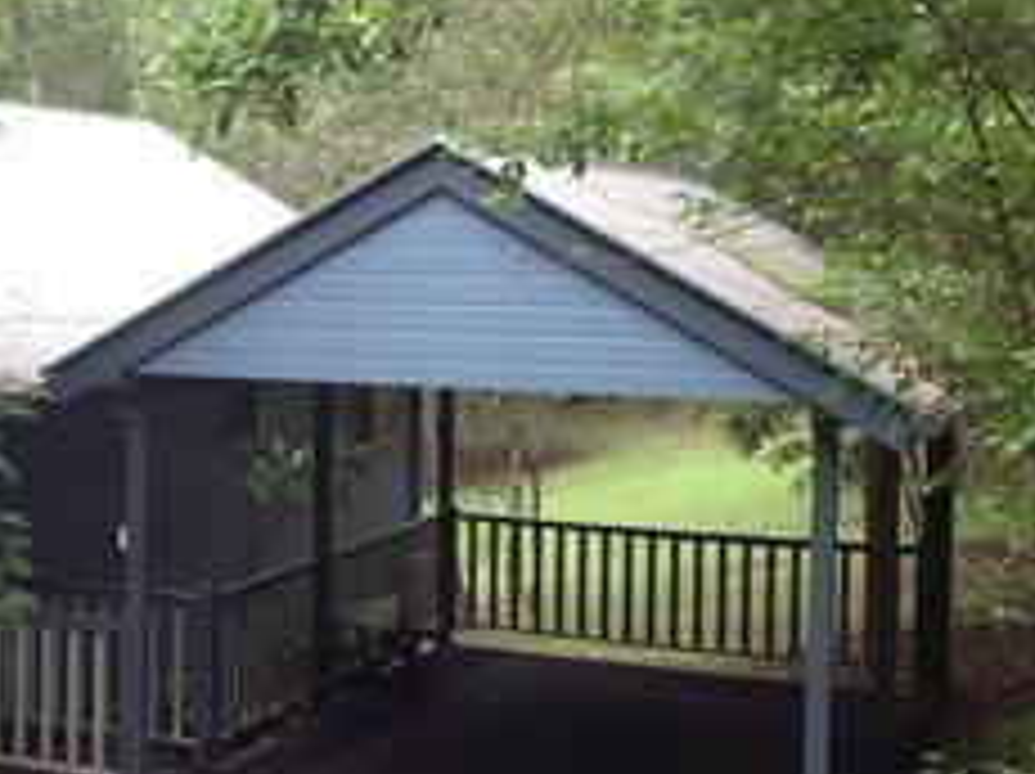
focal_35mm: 73
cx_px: -40
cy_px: 322
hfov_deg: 25.2
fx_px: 2180
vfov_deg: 20.1
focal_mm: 4.28
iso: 50
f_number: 2.4
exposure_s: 1/124
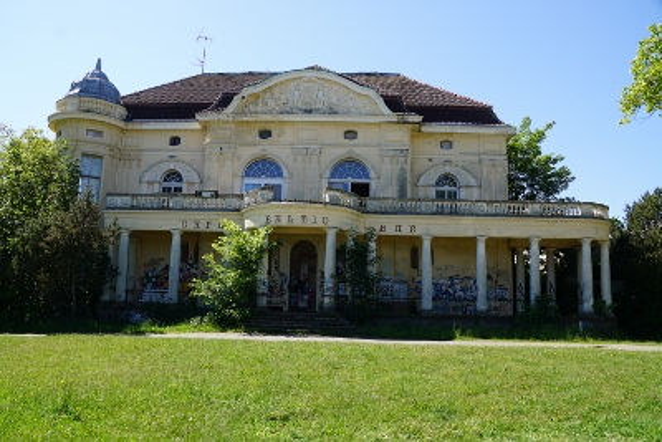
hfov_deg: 61.9
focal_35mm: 30
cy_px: 221
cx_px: 331
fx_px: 552
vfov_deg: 43.6
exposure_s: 1/125
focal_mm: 20
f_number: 9
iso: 100
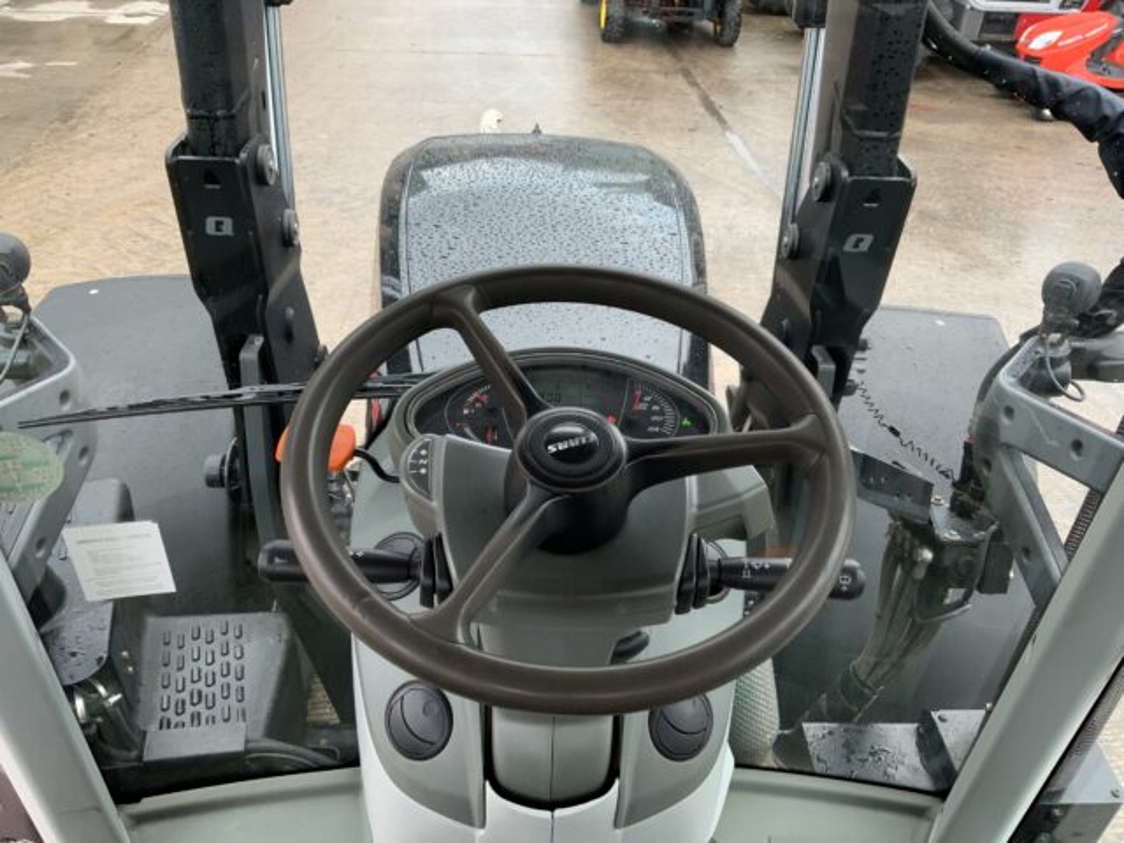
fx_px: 942
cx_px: 562
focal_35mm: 29
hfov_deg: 61.7
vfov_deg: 48.2
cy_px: 422
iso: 40
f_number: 1.8
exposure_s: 1/122
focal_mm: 3
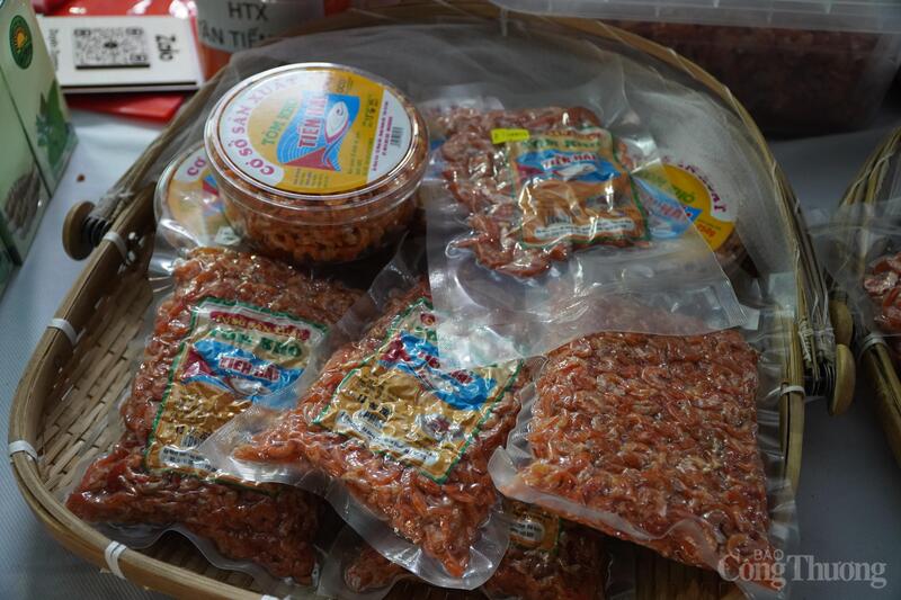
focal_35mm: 34
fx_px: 863
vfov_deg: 38.3
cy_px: 300
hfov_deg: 55.1
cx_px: 450
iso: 1250
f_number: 4
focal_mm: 23
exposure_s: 1/60
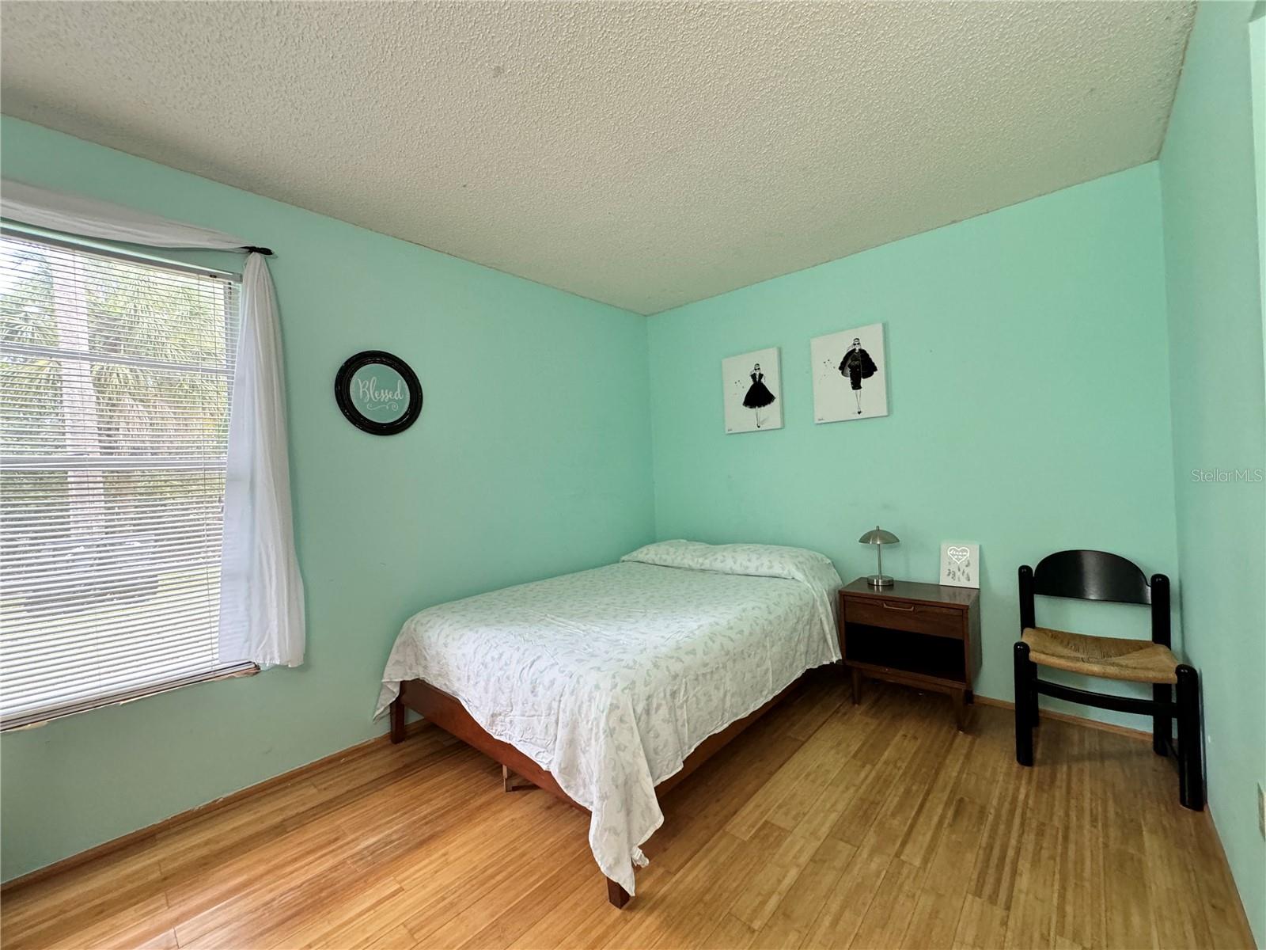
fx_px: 512
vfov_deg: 85.7
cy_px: 475
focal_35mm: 14
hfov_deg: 102.1
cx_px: 633
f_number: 2.2
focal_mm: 2.22
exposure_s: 1/60
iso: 320
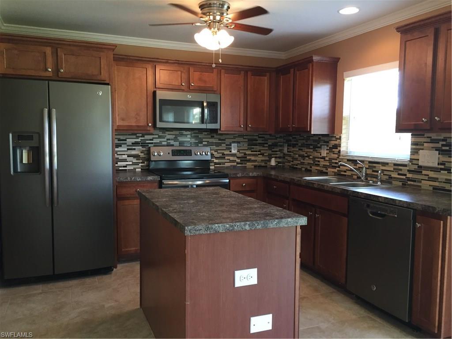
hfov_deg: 61.7
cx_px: 226
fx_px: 379
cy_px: 170
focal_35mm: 29
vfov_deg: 48.2
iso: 50
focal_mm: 4.15
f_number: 2.2
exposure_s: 1/30
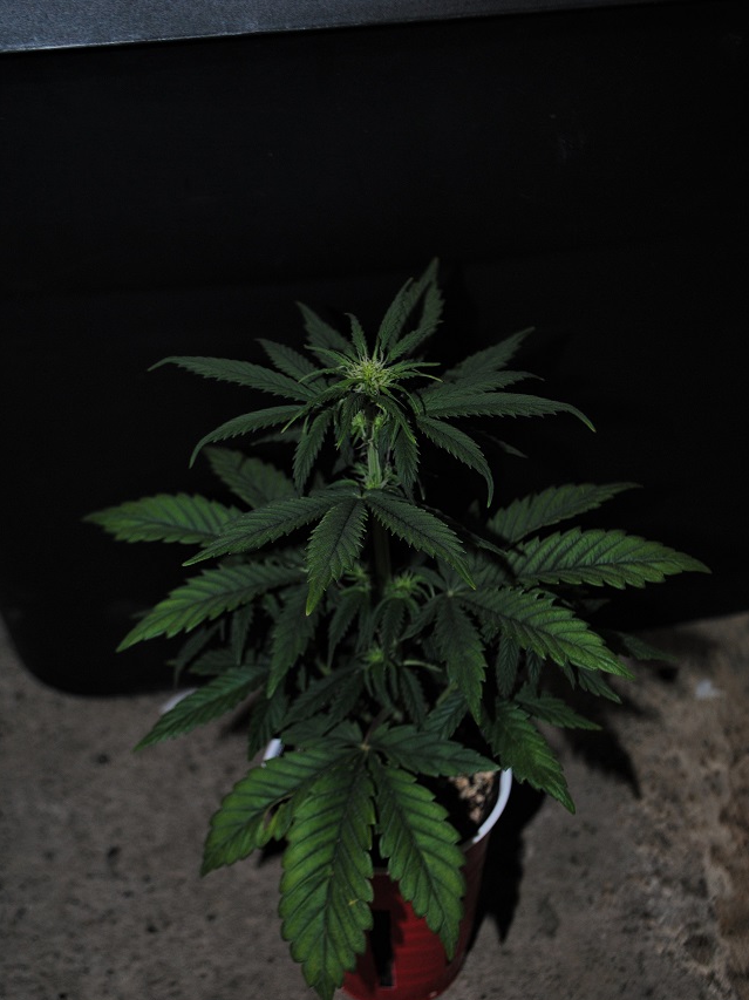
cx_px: 377
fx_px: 1373
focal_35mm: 48
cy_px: 549
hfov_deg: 30.5
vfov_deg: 40.0
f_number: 4.5
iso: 200
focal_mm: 29
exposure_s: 1/60
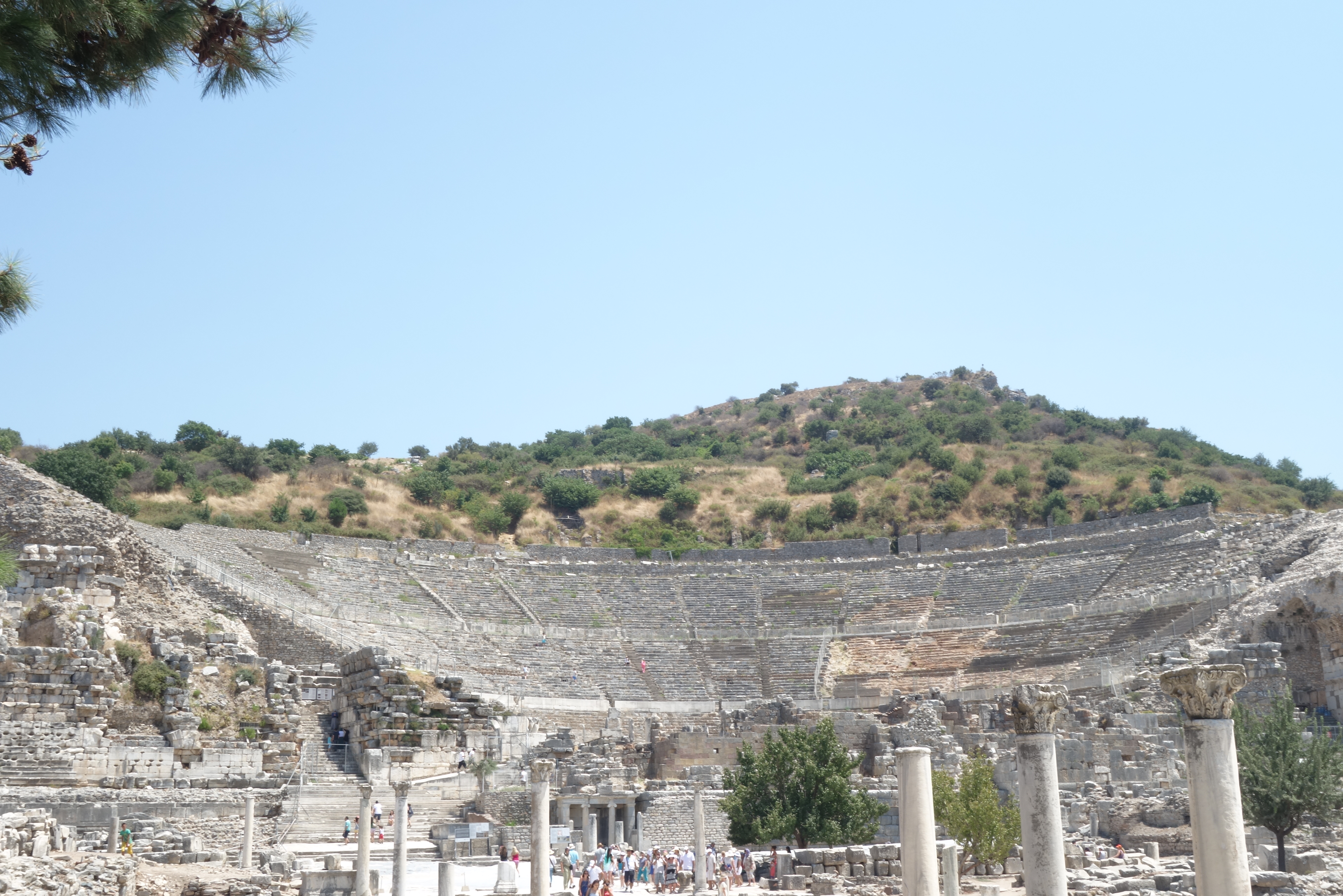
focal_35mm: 42
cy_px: 448
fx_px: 1567
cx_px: 672
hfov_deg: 46.4
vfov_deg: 31.9
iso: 125
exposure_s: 1/60
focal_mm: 15.45
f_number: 11
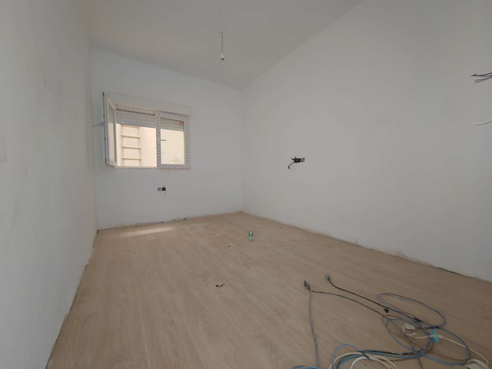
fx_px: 185
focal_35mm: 13
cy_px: 184
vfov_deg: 89.9
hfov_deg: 106.2
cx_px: 246
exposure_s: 1/17
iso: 1600
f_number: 2.2
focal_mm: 2.16
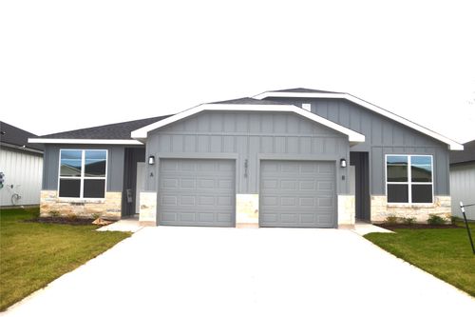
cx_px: 238
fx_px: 356
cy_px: 158
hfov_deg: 67.4
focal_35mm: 27
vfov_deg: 47.9
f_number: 4
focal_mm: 18
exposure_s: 1/160
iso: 100
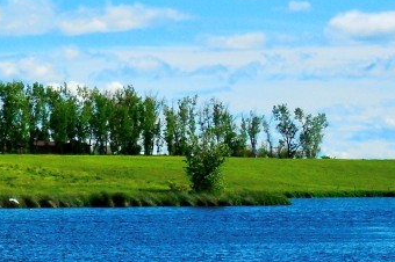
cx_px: -171
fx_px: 2269
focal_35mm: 207
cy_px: 162
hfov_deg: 9.7
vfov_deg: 6.6
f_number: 4.2
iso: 125
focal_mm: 10.9
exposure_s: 1/1250
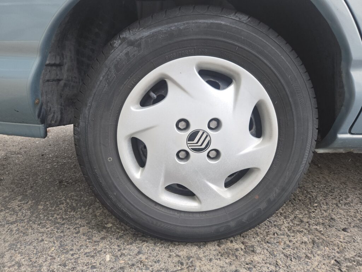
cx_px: 181
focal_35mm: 23
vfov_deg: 58.9
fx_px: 241
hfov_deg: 73.9
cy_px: 136
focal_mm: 5.4
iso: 125
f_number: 1.8
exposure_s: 1/180
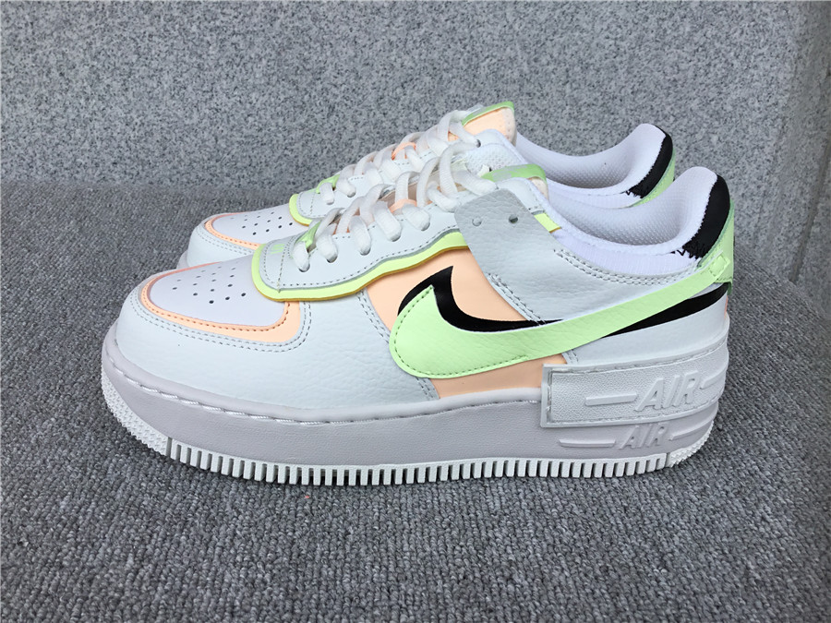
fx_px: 744
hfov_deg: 58.4
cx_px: 416
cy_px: 312
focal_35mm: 31
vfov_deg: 45.4
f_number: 2.4
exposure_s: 1/529
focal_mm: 3.3
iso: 25
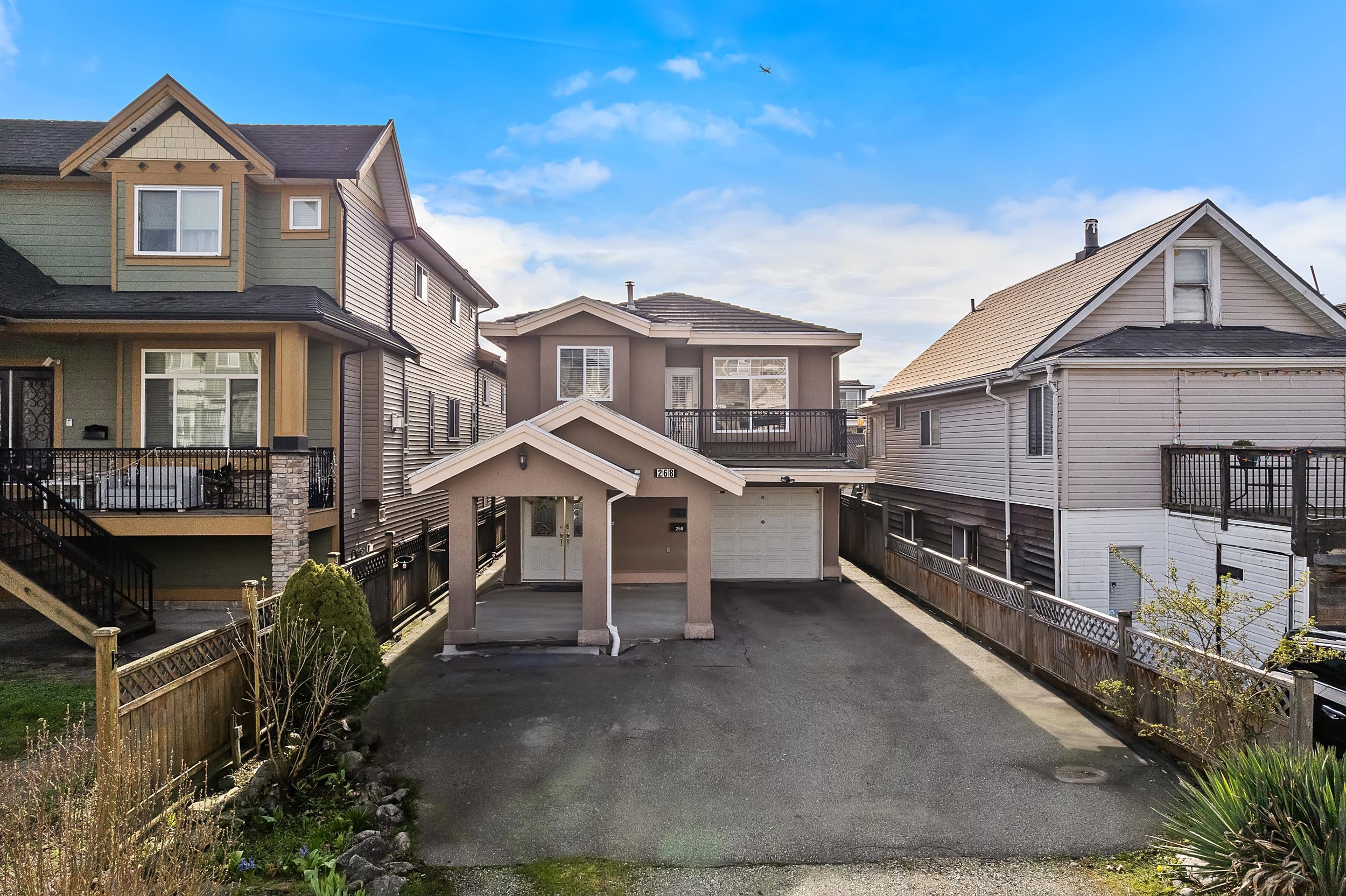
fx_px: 822
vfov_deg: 57.2
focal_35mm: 22
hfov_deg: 78.6
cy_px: 448
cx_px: 673
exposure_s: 1/2500
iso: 100
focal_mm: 8.38
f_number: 2.8
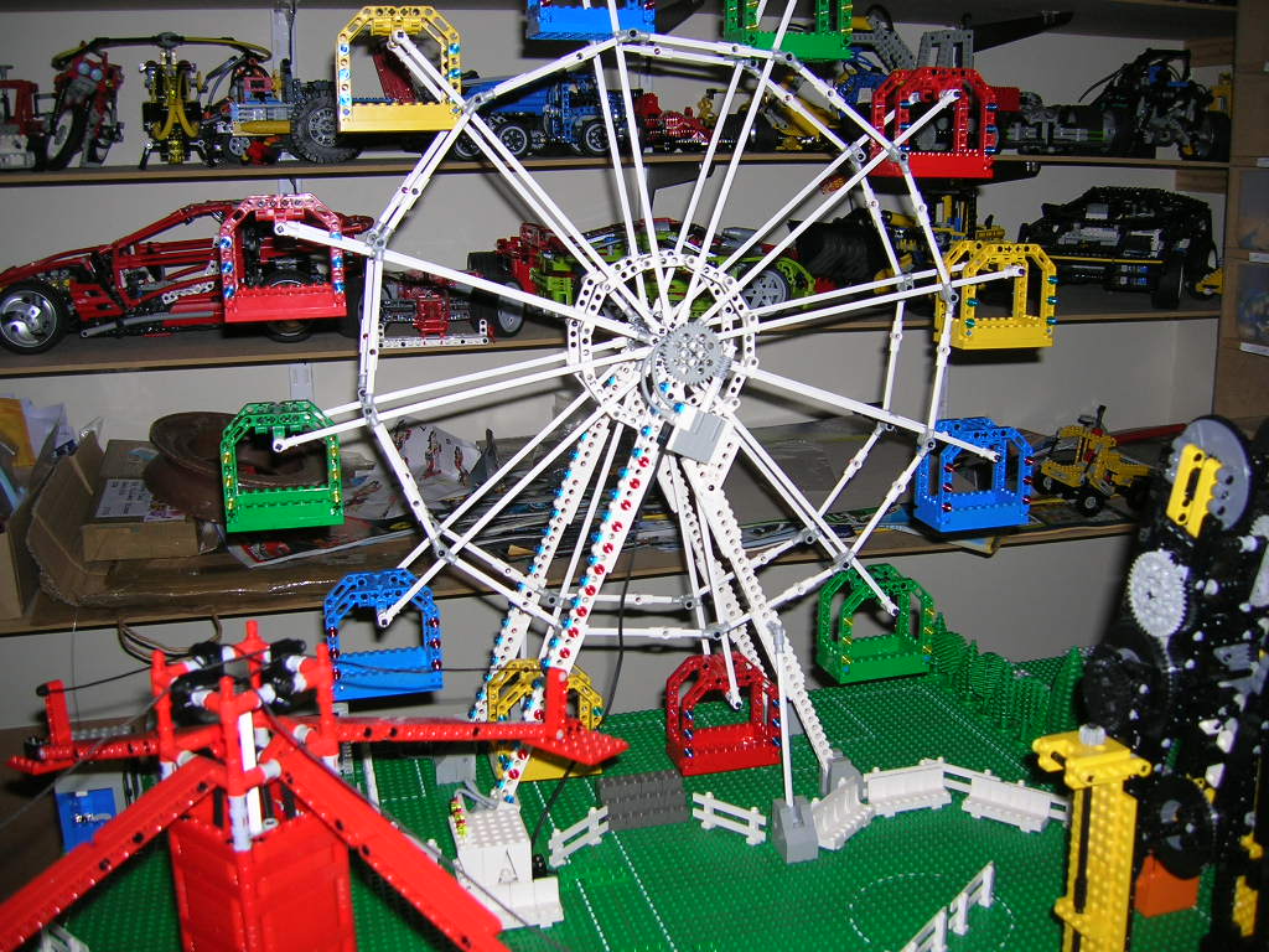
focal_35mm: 34
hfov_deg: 54.0
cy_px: 476
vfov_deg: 41.8
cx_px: 634
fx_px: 1246
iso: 50
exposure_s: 1/60.1
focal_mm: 5.7
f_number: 2.9
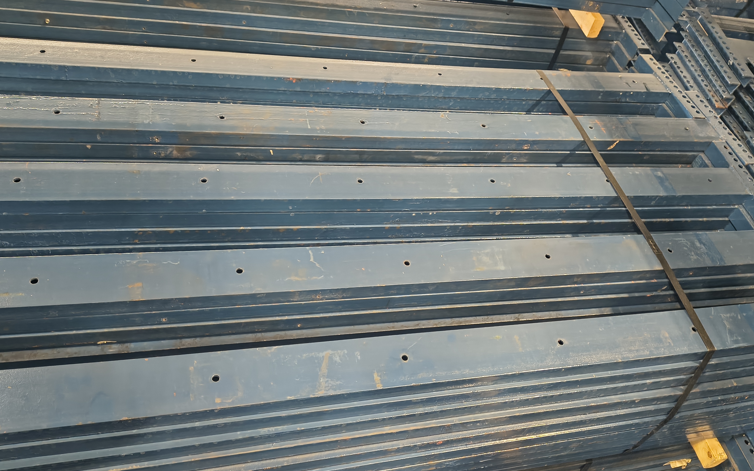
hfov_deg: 62.9
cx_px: 394
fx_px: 616
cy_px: 255
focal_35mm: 30
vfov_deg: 41.8
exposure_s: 1/30
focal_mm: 4.68
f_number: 1.7
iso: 2474
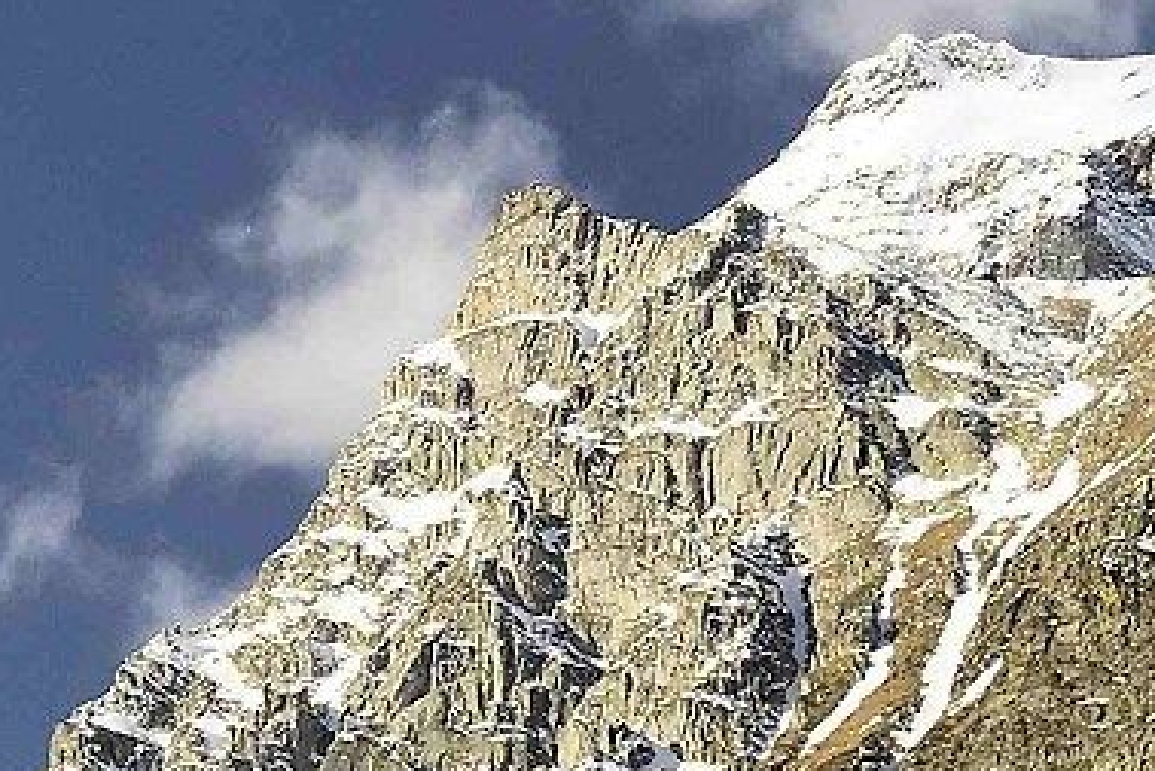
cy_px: 1384
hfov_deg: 9.7
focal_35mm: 209
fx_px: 6708
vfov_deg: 6.4
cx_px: -372
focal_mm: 22
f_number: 7.1
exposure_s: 1/1000
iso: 800
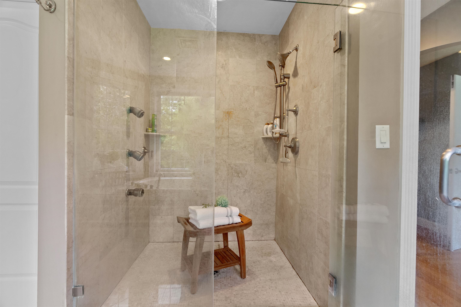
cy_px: 154
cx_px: 230
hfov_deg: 96.7
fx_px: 205
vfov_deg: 73.7
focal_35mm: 16
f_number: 8
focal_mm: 16
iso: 320
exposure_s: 1/1.67
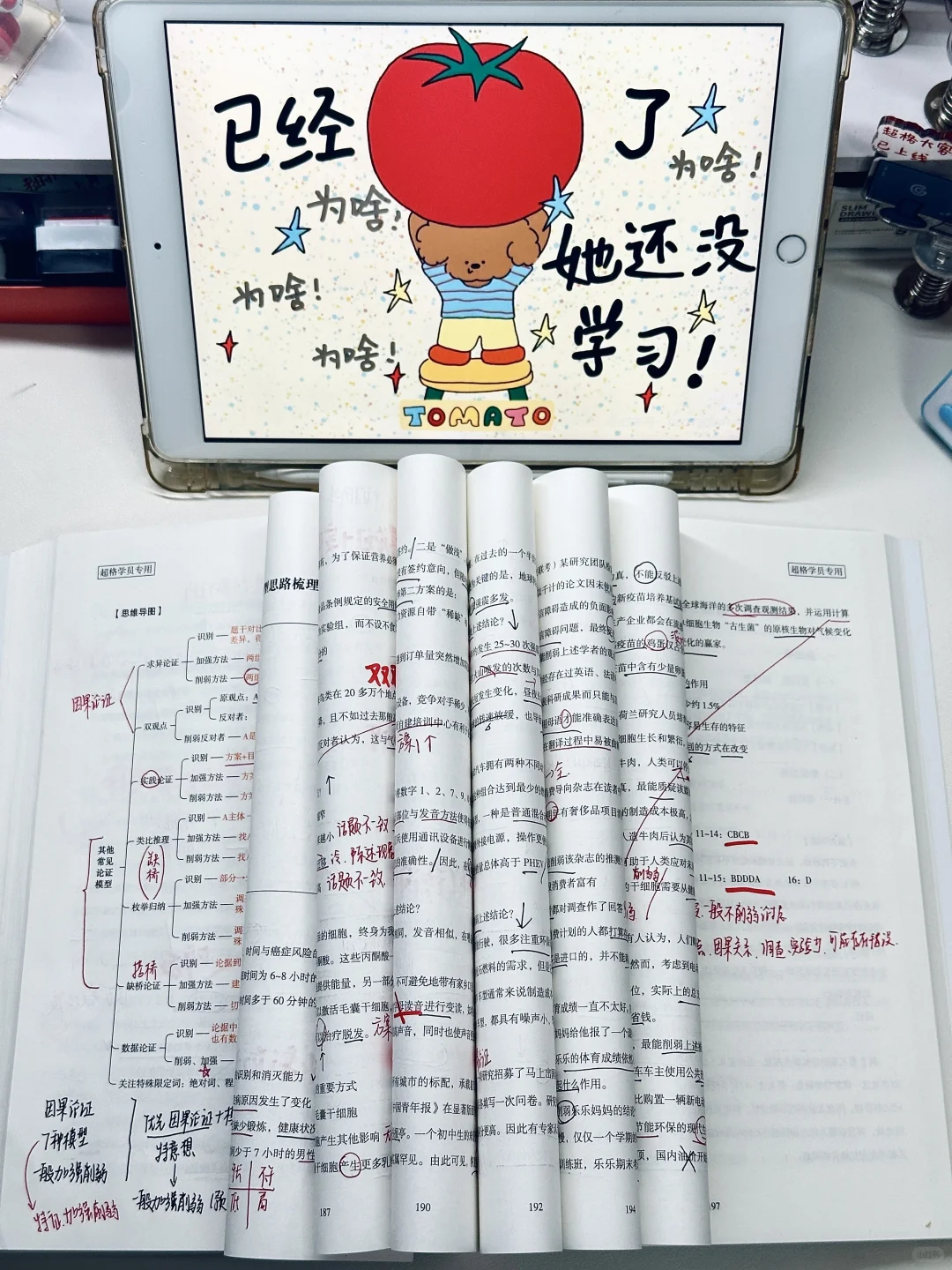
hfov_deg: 30.3
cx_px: 476
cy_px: 635
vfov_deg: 39.7
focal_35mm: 48
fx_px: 1760
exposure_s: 1/50
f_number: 1.78
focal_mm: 6.86
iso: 50
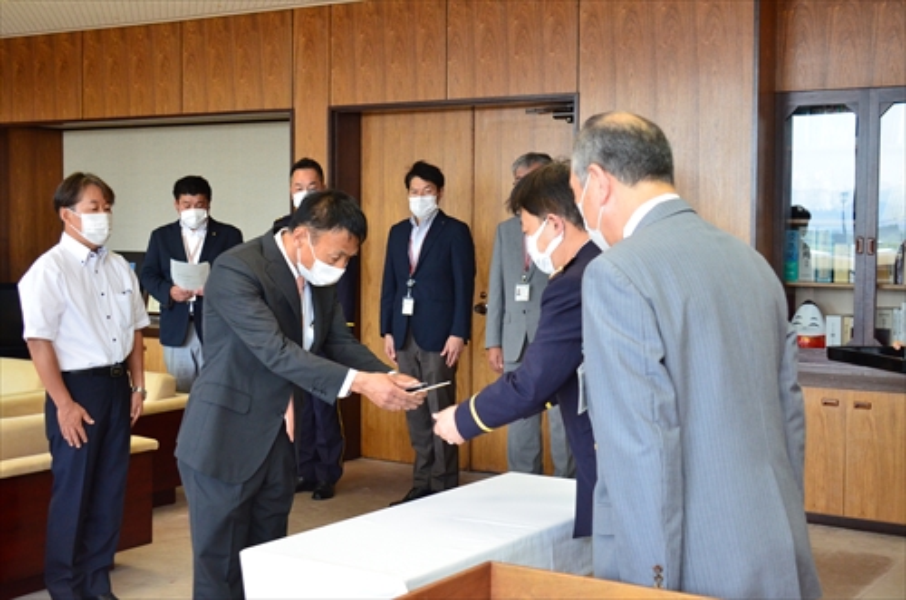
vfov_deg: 26.4
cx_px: 453
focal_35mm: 51
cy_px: 300
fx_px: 1281
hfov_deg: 39.0
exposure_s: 1/250
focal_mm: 34
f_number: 5.6
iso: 1800
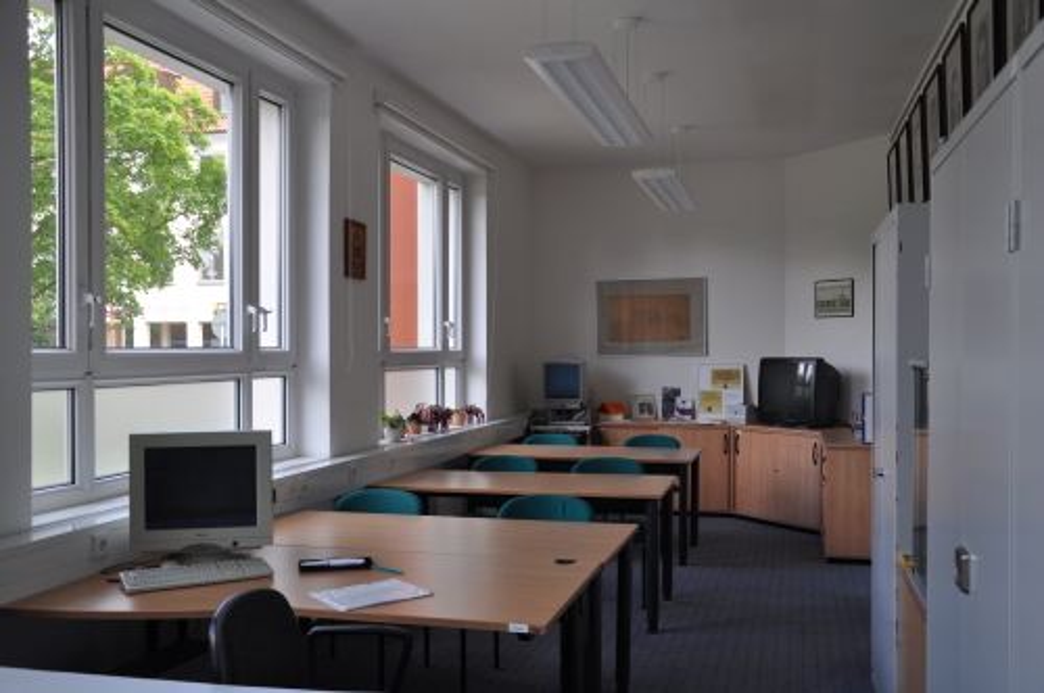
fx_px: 1043
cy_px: 346
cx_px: 522
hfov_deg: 53.2
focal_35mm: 36
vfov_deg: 36.8
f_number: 5.6
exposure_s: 1/125
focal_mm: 24
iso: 400
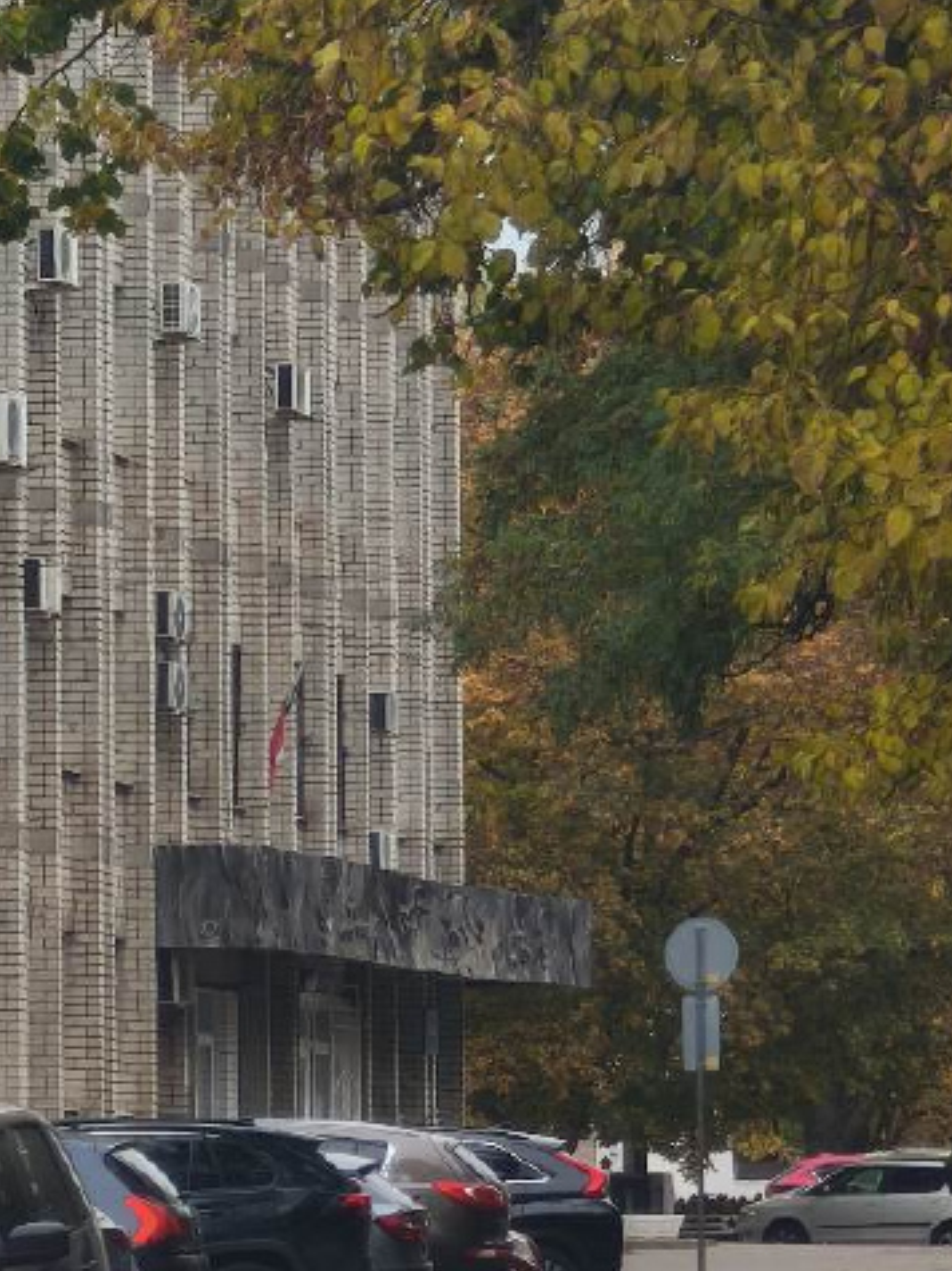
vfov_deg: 7.1
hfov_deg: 5.3
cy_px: 211
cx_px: -306
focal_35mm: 279
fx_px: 10235
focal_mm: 7.1
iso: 50
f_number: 1.9
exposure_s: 1/173
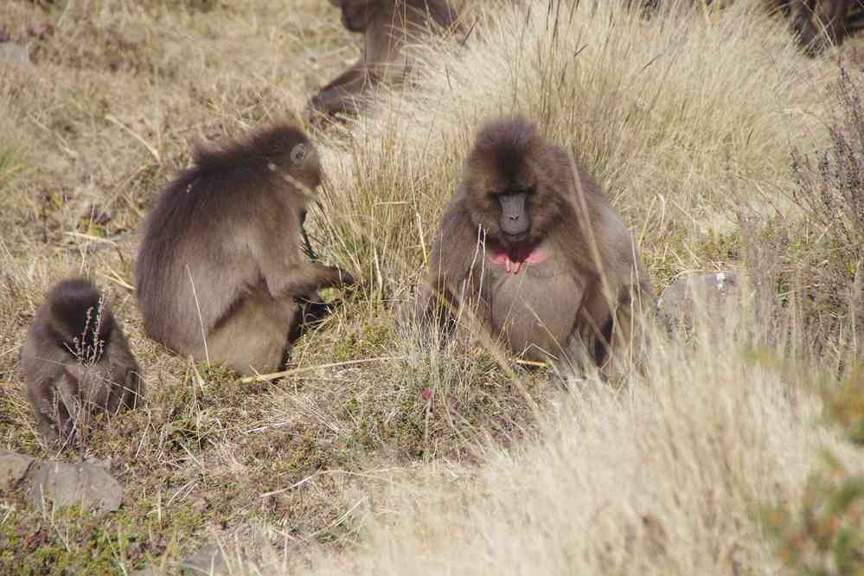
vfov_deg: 3.7
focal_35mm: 375
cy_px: 288
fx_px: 8999
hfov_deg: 5.5
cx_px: 432
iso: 400
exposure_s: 1/320
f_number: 10
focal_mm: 250
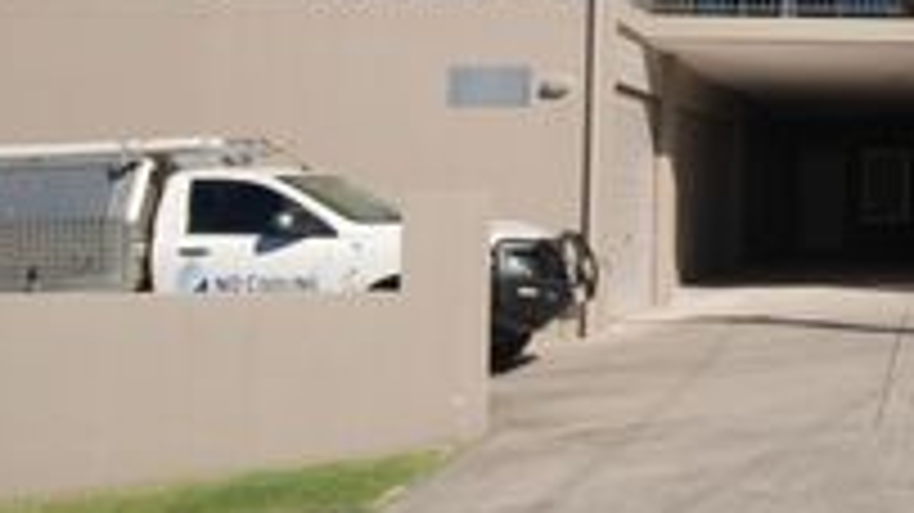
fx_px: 1144
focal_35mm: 47
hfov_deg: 37.6
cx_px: 964
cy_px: 38
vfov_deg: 24.5
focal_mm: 13
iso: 100
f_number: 9
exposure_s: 1/200
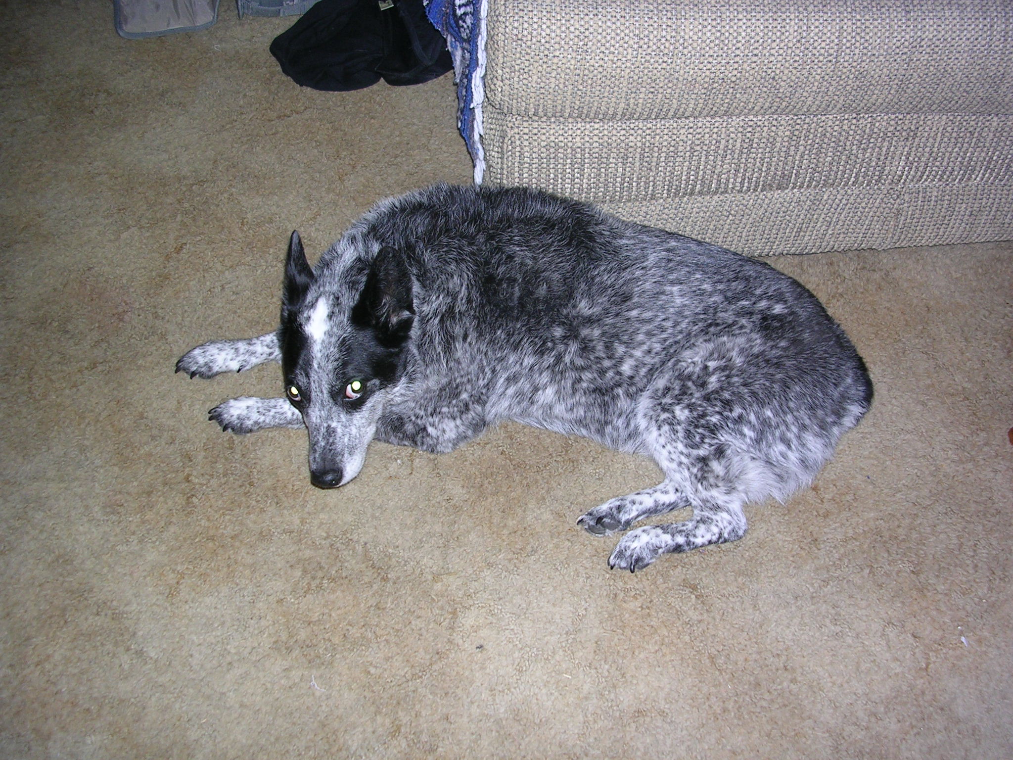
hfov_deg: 49.0
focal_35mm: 38
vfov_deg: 37.7
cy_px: 380
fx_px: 1112
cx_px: 506
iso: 50
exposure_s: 1/60.1
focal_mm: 5.8
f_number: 2.8
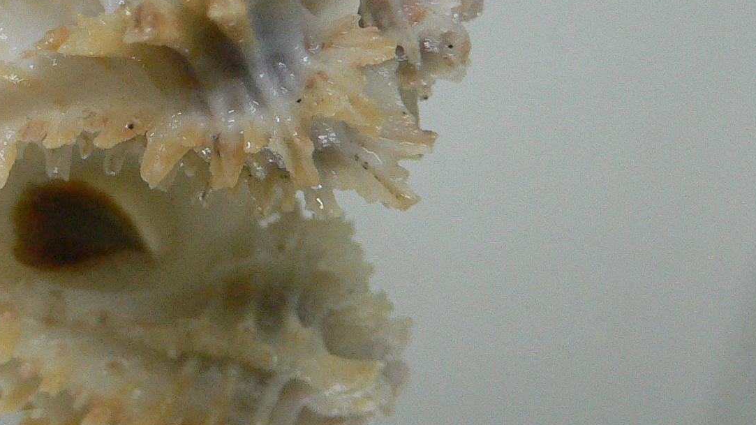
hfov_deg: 28.7
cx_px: 94
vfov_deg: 16.9
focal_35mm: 71
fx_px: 1423
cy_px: 96
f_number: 2.8
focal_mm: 4.6
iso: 200
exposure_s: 1/60
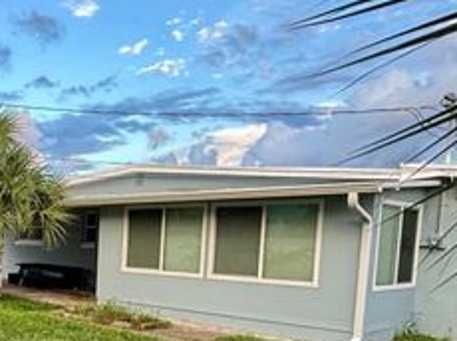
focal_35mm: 43
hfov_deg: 38.4
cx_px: -11
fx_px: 567
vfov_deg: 32.4
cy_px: 285
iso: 64
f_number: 2.2
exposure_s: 1/99
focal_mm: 2.22
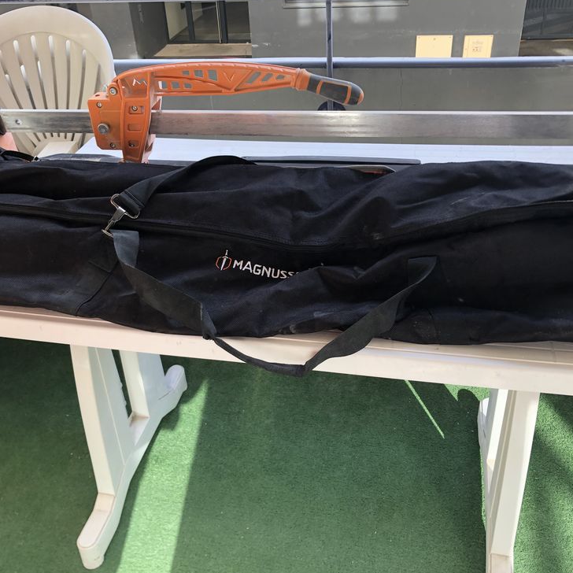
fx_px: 637
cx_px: 268
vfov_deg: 48.5
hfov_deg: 48.4
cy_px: 288
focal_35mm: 34
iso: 25
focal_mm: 3.99
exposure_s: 1/120
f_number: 1.8
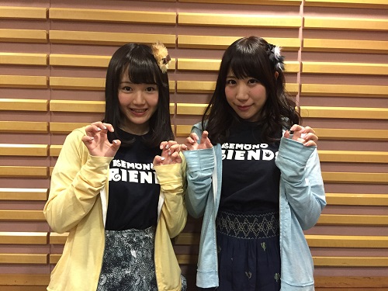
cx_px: 194
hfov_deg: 61.7
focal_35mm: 29
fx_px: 325
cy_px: 146
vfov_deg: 48.2
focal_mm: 4.15
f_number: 2.2
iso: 200
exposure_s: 1/30
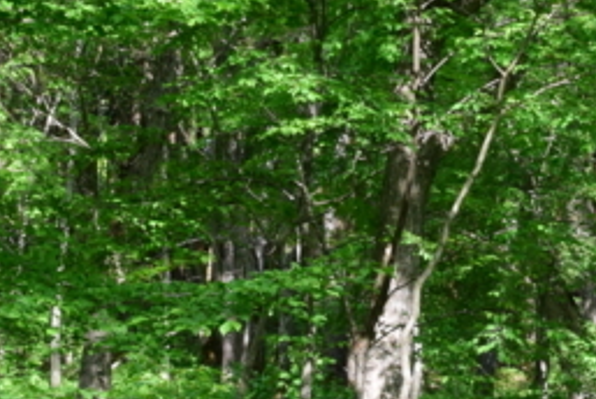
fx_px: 2867
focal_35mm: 173
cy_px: 48
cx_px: 682
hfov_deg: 11.7
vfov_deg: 7.9
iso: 800
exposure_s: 1/200
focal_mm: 29
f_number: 10
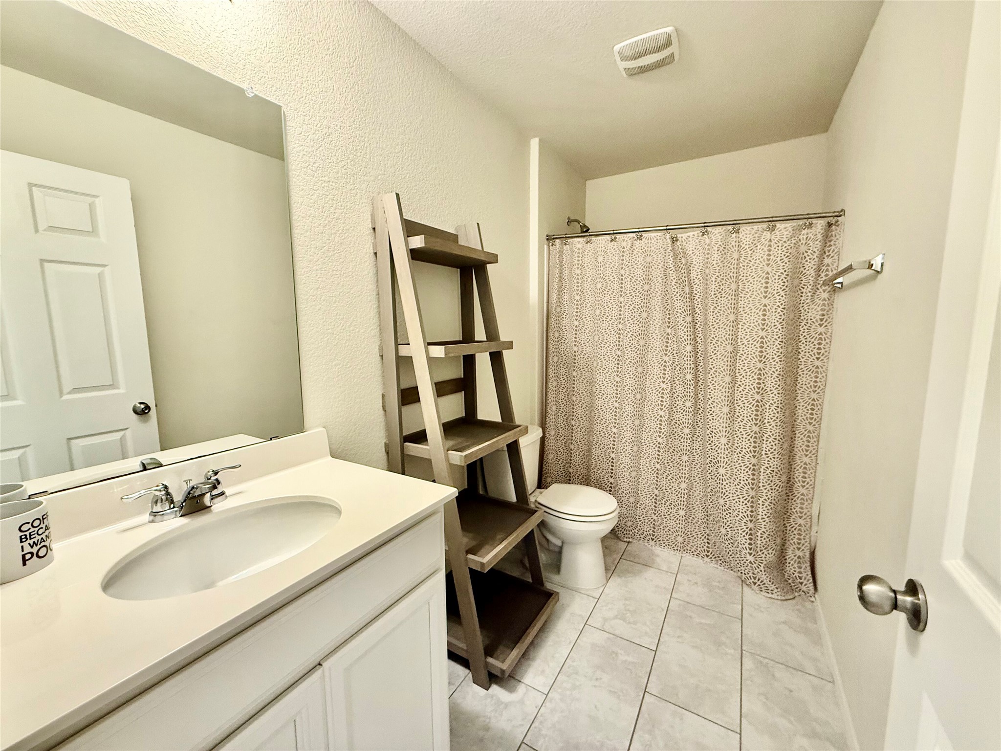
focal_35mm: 14
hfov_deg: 102.1
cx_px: 500
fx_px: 405
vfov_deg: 85.7
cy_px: 376
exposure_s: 1/60
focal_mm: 2.22
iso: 400
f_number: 2.2
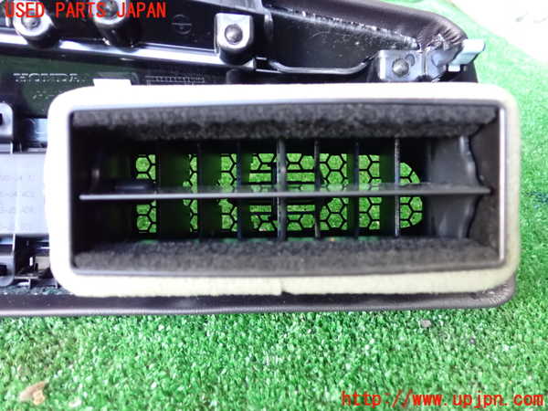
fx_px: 475
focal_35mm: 30
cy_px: 206
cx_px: 274
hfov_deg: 60.0
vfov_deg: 46.8
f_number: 2.3
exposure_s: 1/80
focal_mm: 5.4
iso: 1600
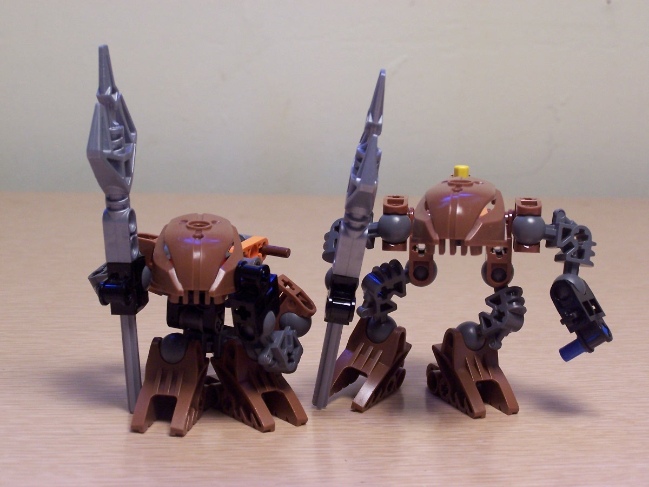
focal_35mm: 82
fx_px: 1537
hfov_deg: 23.8
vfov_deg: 18.0
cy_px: 244
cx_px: 324
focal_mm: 13.7
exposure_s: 1/15
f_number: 3.2
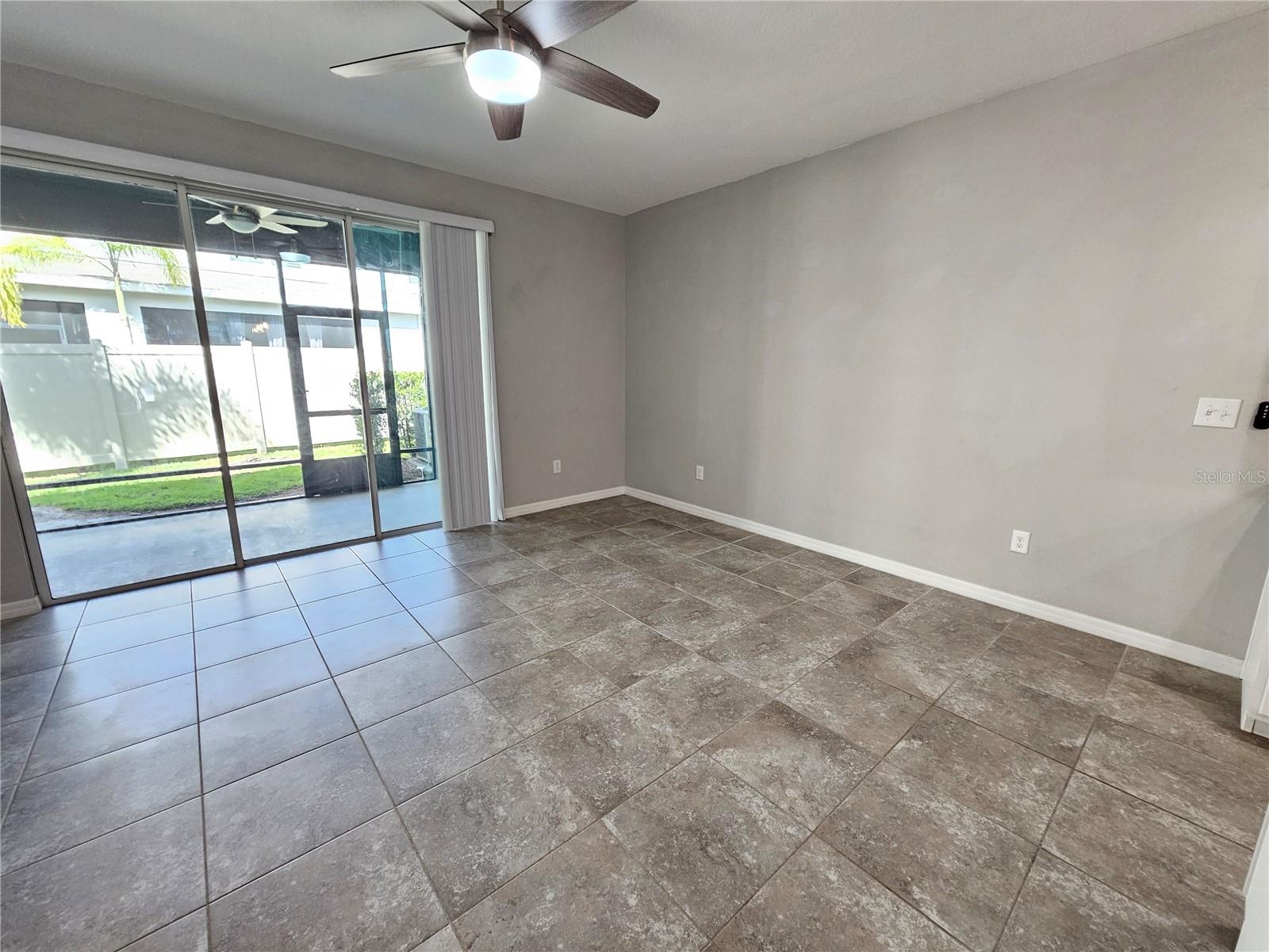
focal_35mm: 13
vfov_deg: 89.9
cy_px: 476
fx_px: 477
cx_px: 634
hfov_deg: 106.2
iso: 200
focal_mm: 2.2
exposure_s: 1/60
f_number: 2.2
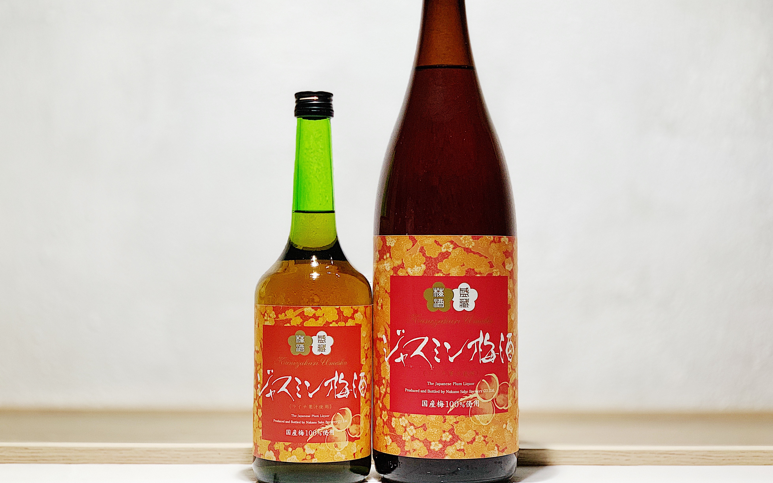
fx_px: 1180
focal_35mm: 56
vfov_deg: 23.1
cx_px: 386
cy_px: 211
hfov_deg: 36.3
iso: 100
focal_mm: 6
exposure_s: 1/50
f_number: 2.4
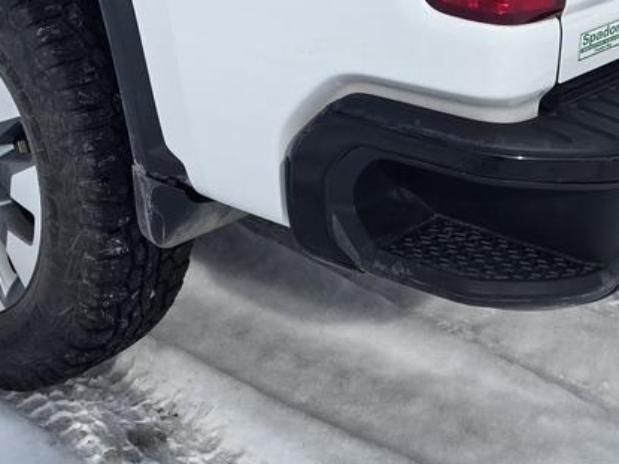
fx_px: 1269
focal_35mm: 71
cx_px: 160
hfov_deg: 27.1
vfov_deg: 18.9
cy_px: -172
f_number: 1.8
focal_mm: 5.4
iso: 25
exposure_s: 1/3512
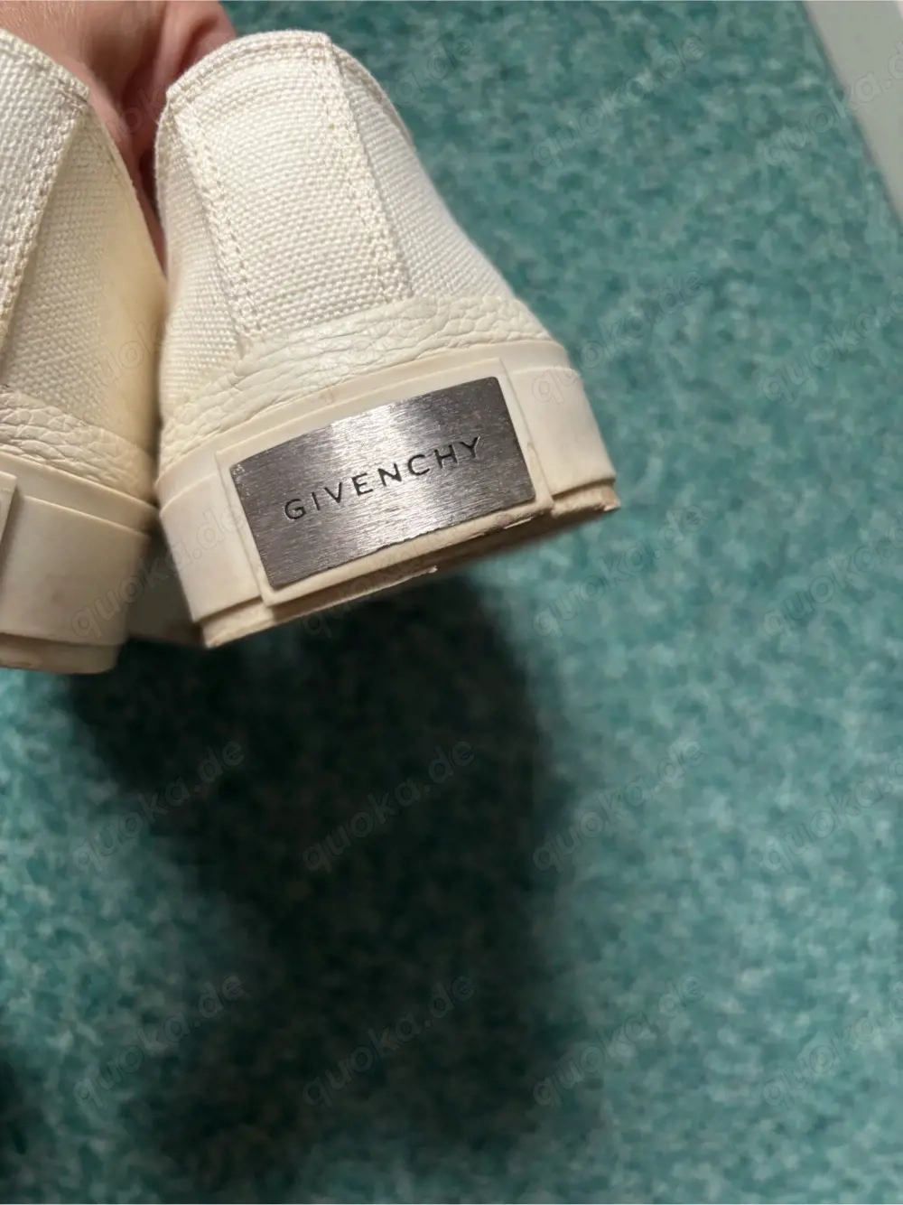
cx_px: 452
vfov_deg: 67.3
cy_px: 602
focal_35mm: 26
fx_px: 905
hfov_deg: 53.0
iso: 320
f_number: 1.6
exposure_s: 1/60
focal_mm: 5.96
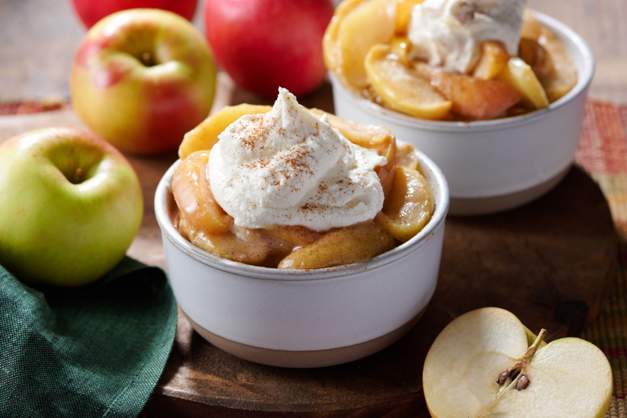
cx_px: 314
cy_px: 209
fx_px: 1829
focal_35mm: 105
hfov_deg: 19.5
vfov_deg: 13.0
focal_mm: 105
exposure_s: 1/160
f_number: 11
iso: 400
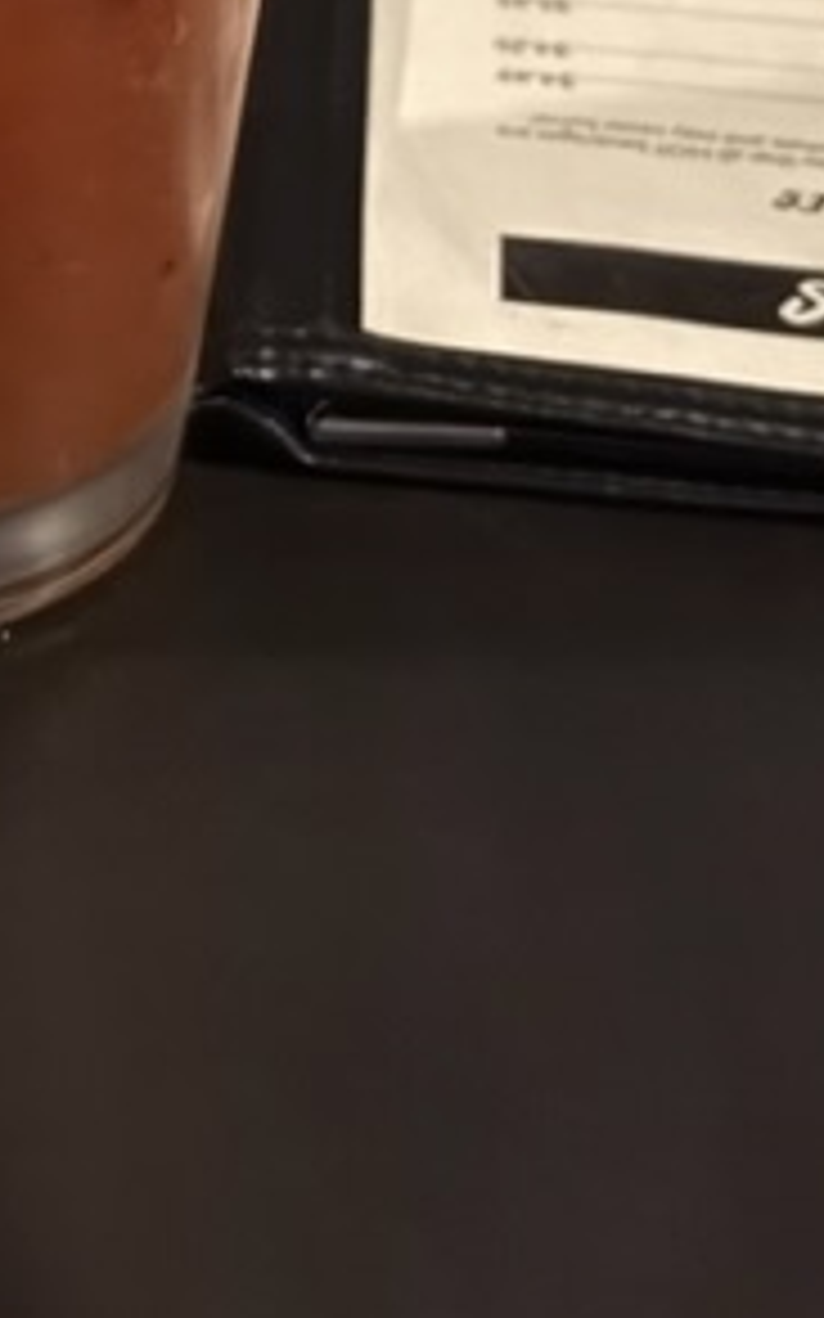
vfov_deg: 18.1
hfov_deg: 11.6
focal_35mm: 111
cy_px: -99
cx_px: -122
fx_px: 3990
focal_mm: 6.86
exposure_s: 1/11
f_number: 1.78
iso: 640
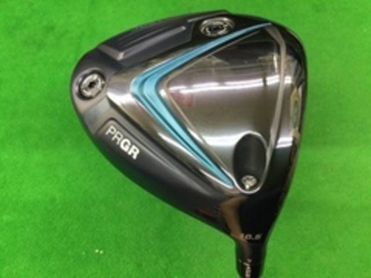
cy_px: 139
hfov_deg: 58.4
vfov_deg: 45.4
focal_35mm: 31
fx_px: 332
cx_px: 186
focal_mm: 3.3
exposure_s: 1/30
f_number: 2.4
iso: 160
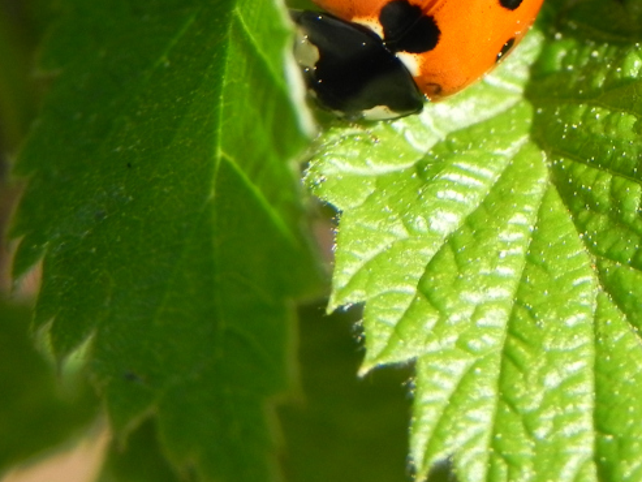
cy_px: 60
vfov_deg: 6.8
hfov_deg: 9.0
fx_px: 4044
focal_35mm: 218
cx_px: 581
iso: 160
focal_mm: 18.8
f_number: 4
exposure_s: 1/248
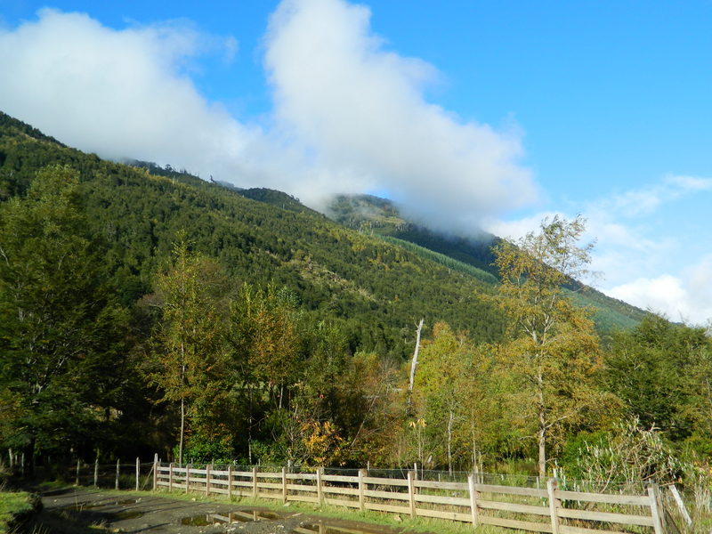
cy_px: 267
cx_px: 356
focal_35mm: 31
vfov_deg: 45.4
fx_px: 638
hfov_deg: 58.4
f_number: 3.2
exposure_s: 1/640
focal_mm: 5.6
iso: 80
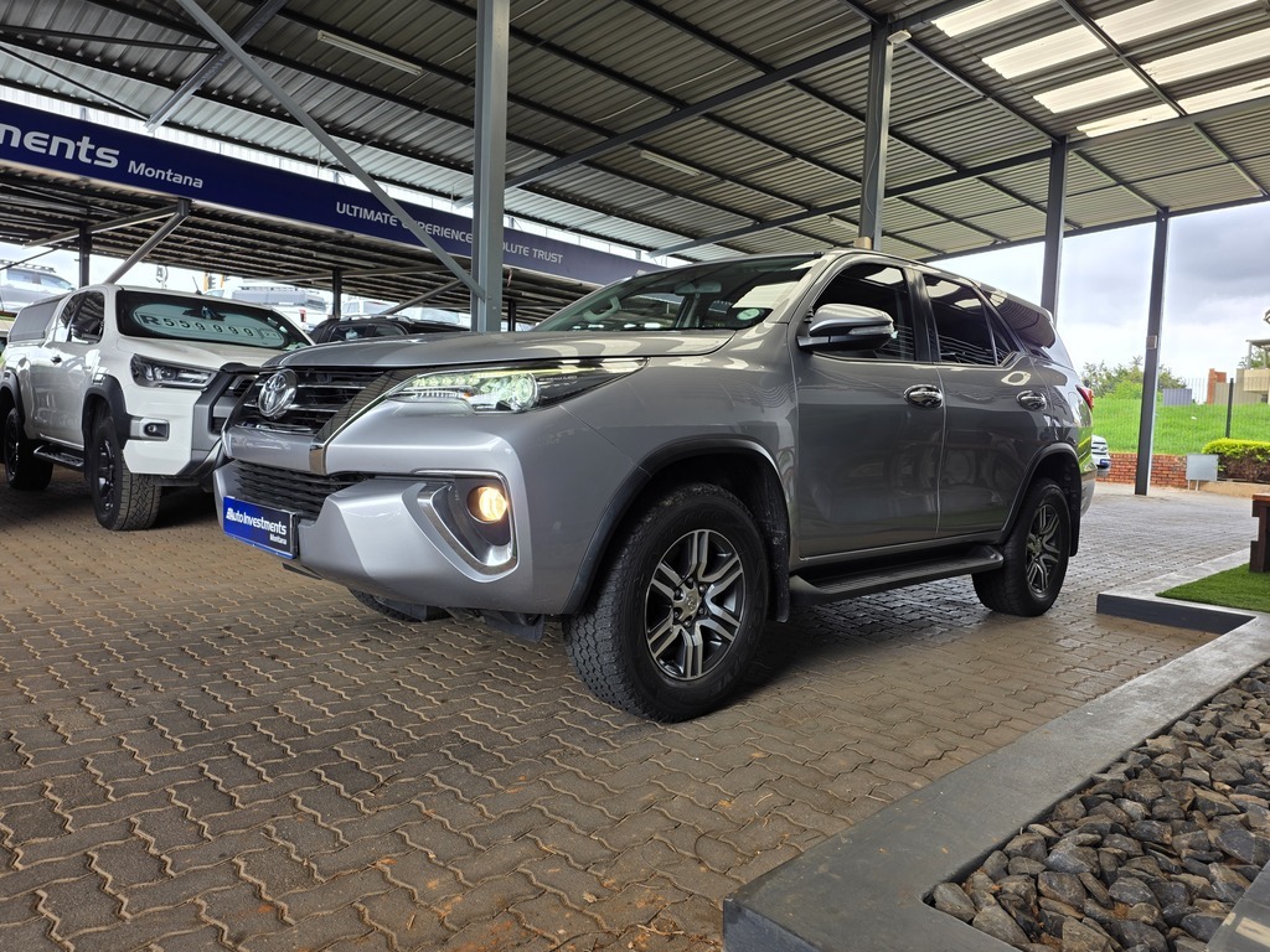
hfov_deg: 73.9
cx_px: 635
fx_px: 844
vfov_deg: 58.9
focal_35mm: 23
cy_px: 476
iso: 12
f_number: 1.7
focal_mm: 6.25
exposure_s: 1/52
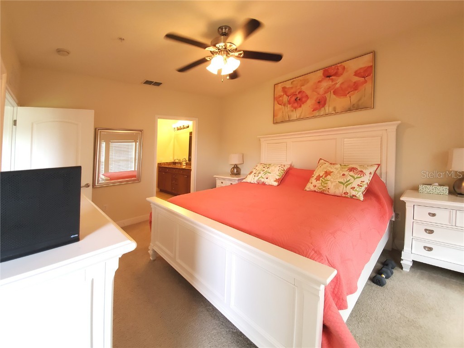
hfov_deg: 106.2
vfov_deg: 89.9
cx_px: 232
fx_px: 174
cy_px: 174
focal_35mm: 13
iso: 200
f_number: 2.2
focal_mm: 1.8
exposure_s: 1/60
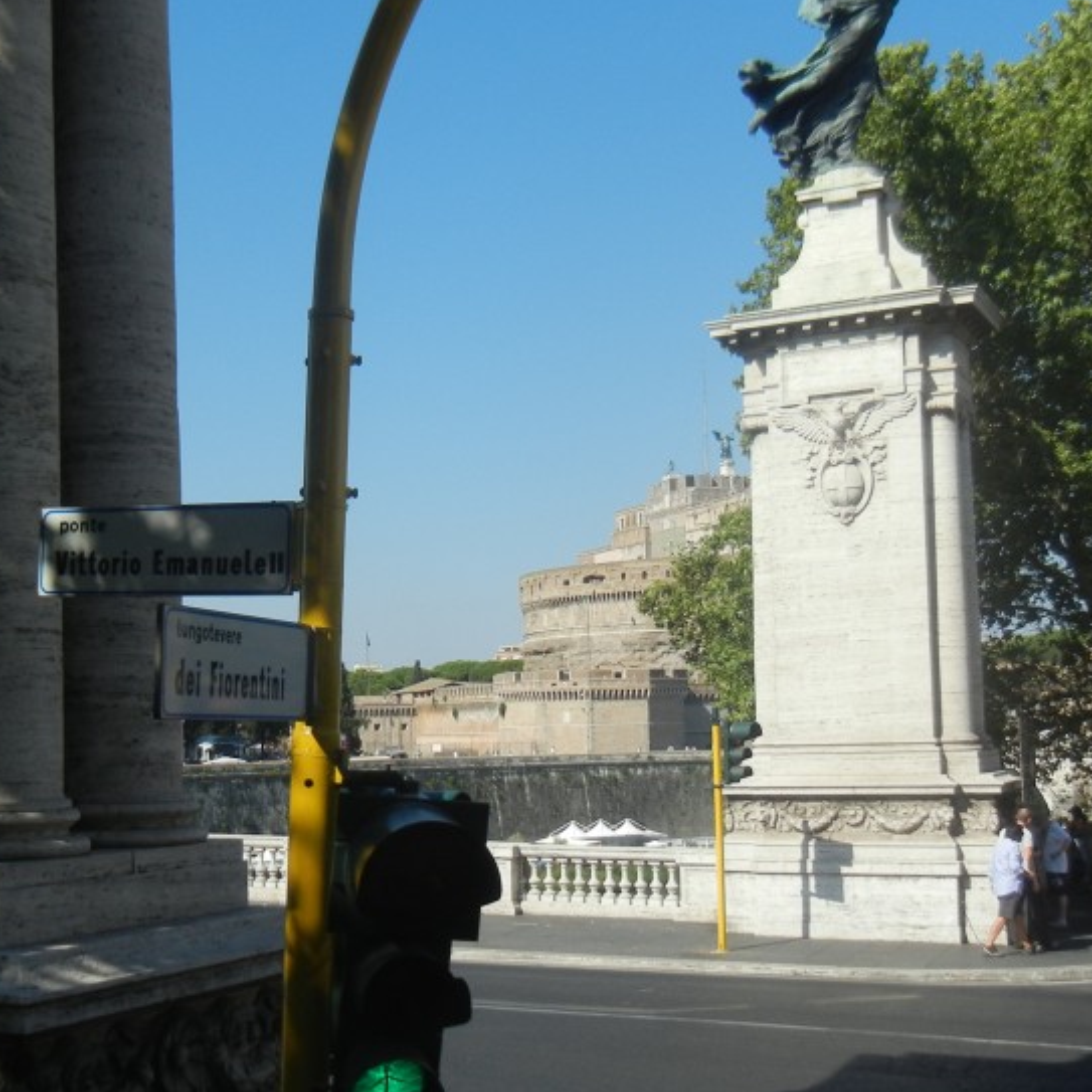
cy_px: 627
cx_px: 388
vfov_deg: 34.0
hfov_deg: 33.8
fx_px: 1785
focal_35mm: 50
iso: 160
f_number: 7
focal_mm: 5.4
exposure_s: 1/392
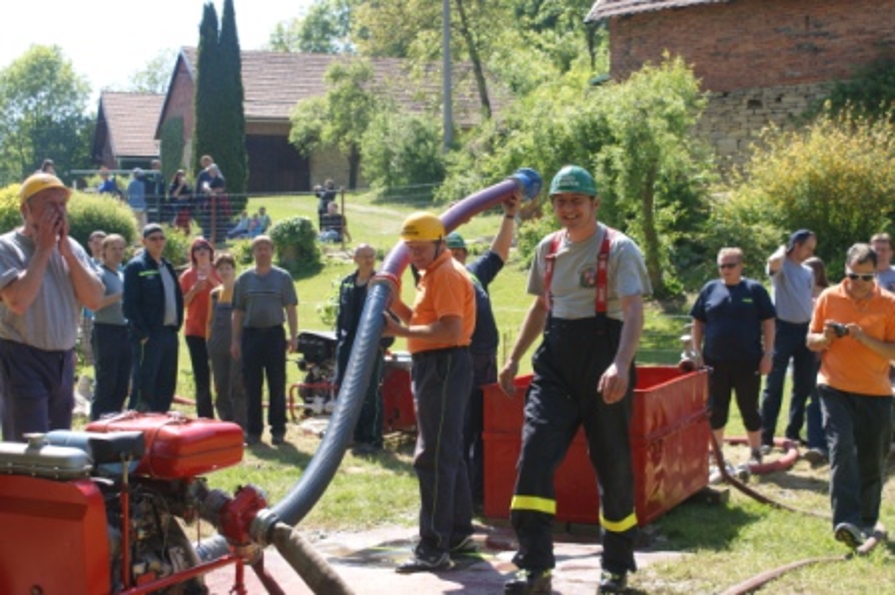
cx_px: 448
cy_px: 298
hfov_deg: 33.4
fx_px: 1491
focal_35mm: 60
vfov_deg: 22.6
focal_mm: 40
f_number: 5.6
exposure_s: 1/160
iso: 100
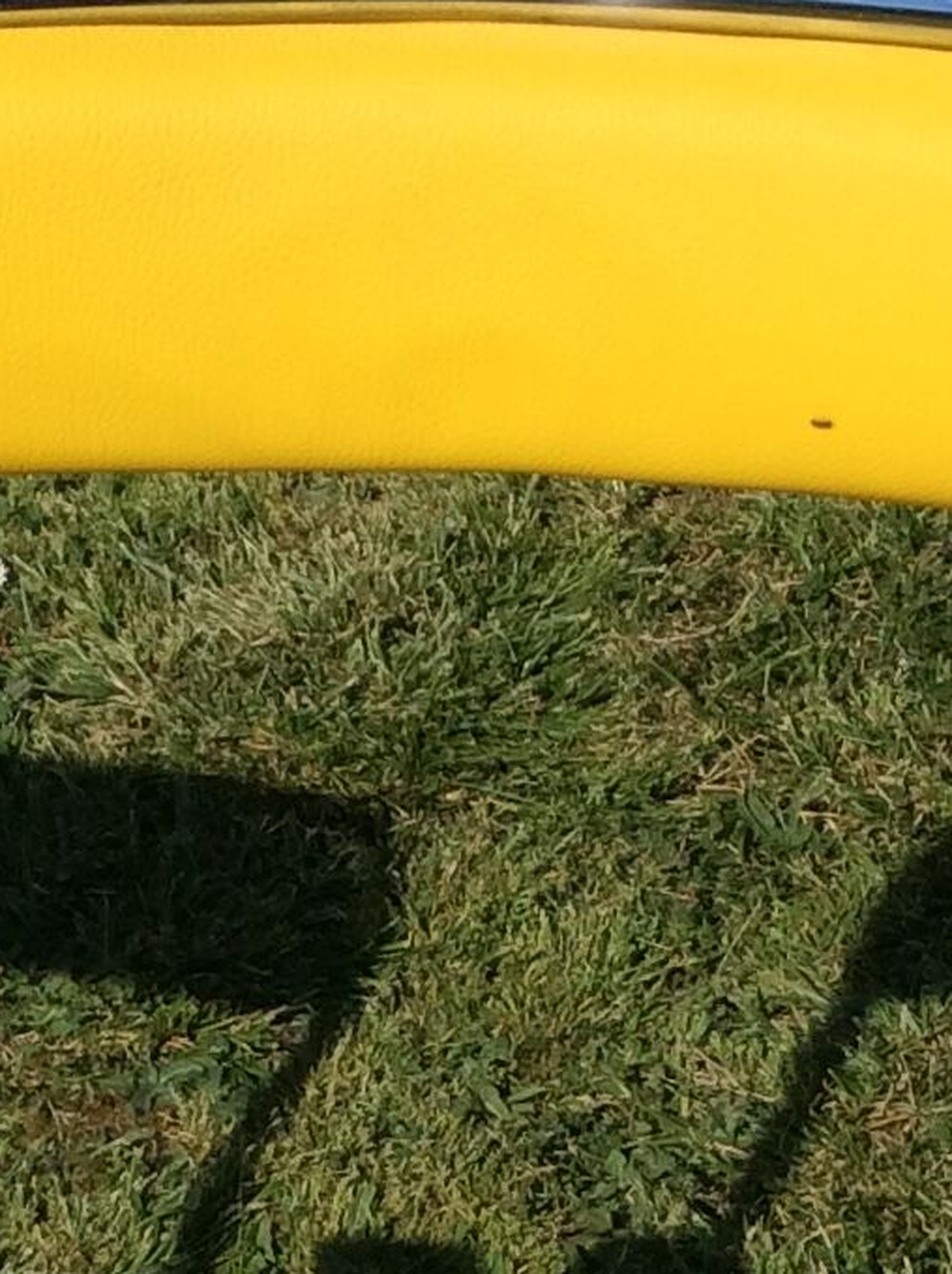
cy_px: 1433
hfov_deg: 12.1
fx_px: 4485
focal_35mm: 122
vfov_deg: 15.7
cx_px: 562
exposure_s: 1/3185
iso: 32
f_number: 2.4
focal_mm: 3.3
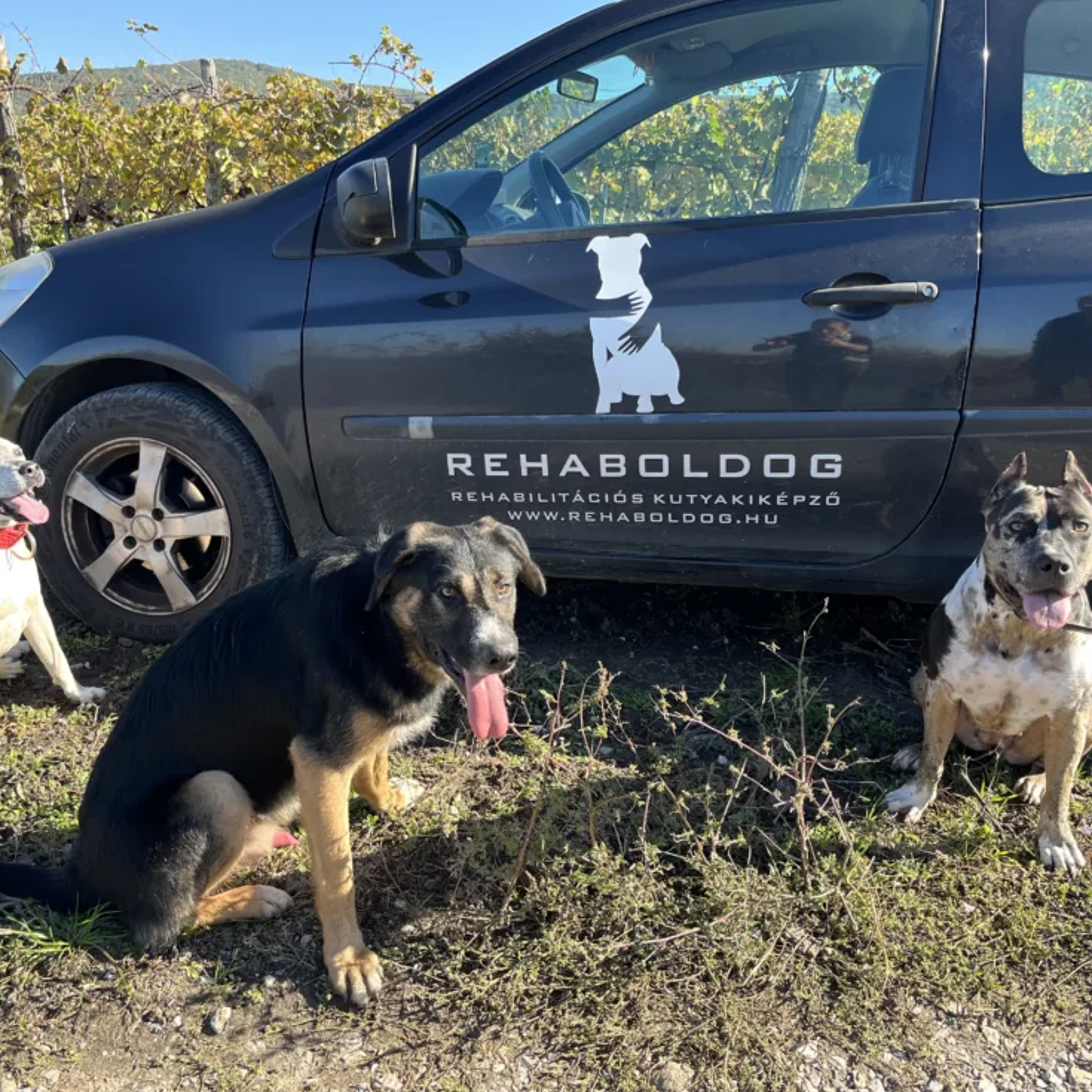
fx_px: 1142
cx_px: 521
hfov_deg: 51.1
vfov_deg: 51.1
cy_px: 548
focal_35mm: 32
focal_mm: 5.1
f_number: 1.6
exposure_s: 1/499
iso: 50
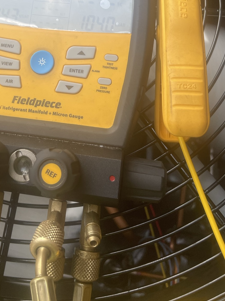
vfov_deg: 39.7
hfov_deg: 31.2
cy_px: 62
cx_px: 69
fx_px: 399
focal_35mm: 46
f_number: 1.6
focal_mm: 5.1
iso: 32
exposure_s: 1/668
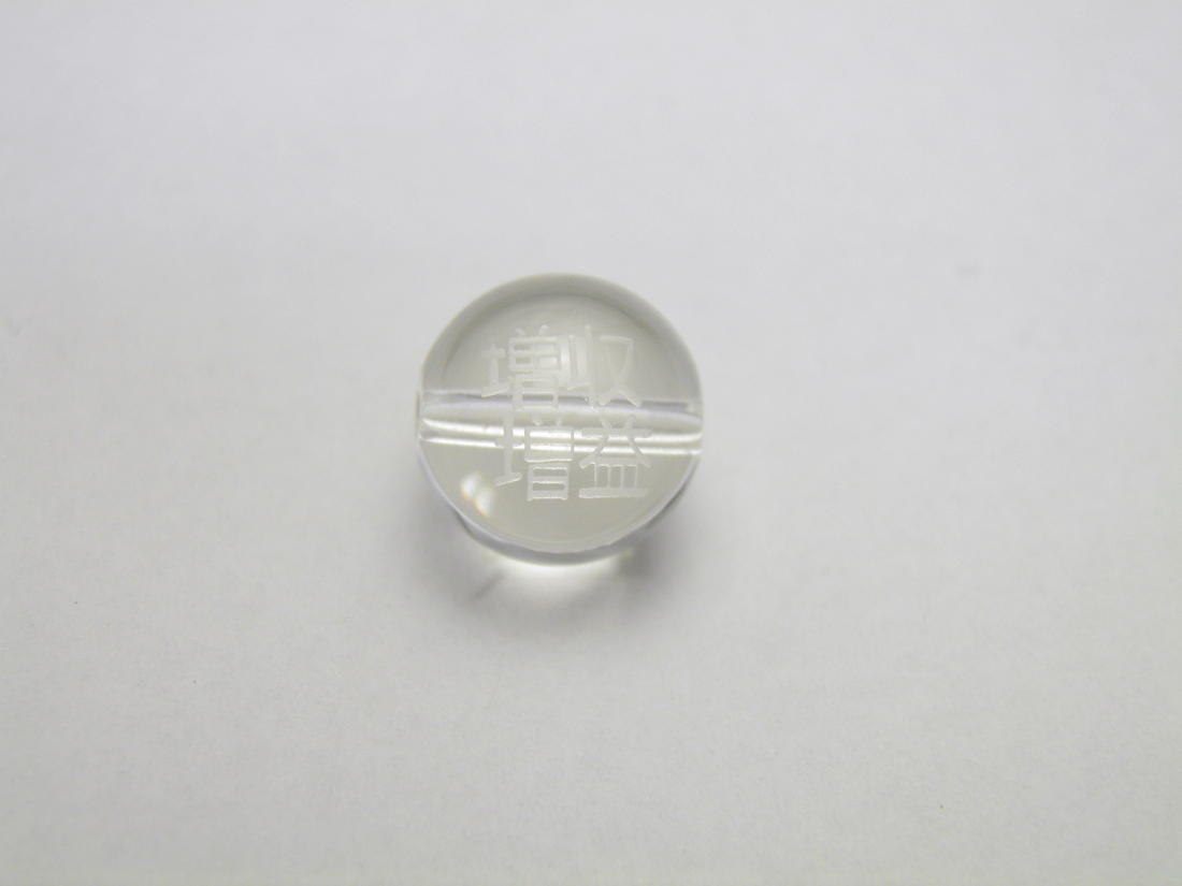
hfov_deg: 23.3
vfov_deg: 17.6
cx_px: 591
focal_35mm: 84
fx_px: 2868
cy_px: 443
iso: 64
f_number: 3.9
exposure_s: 1/50
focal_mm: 15.2
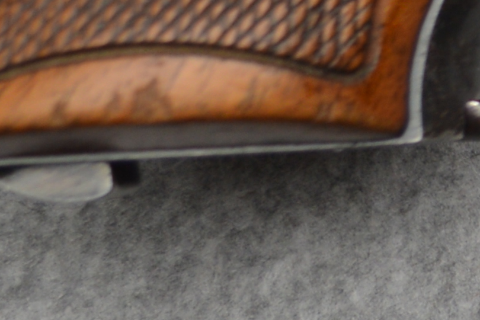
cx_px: 1458
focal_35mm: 267
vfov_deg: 5.0
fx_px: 3560
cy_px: -492
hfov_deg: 6.9
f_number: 4.5
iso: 100
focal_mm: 24
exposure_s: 1/200
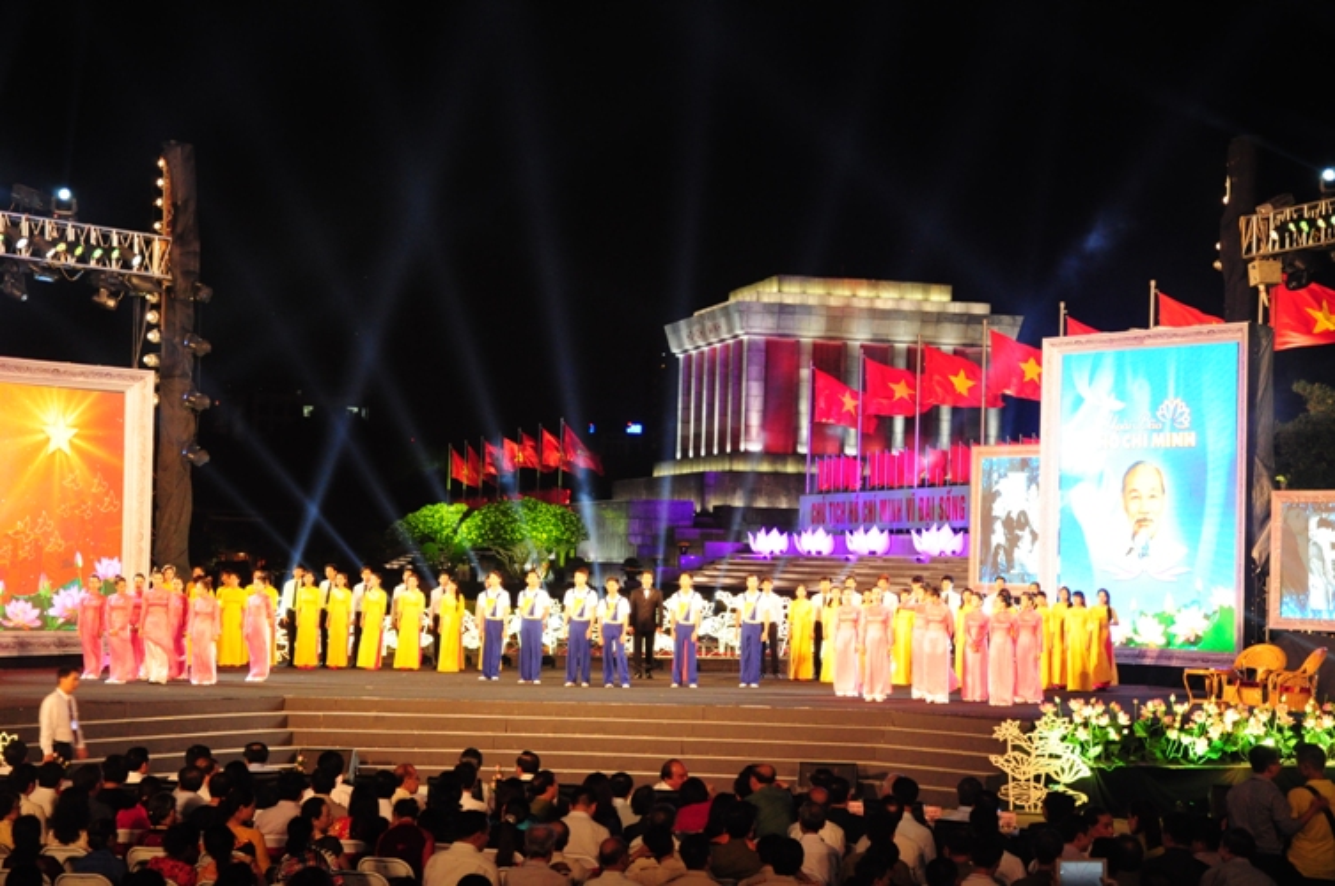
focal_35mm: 72
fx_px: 2667
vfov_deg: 18.9
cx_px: 668
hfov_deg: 28.1
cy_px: 443
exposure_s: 1/30
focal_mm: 48
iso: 1600
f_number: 5
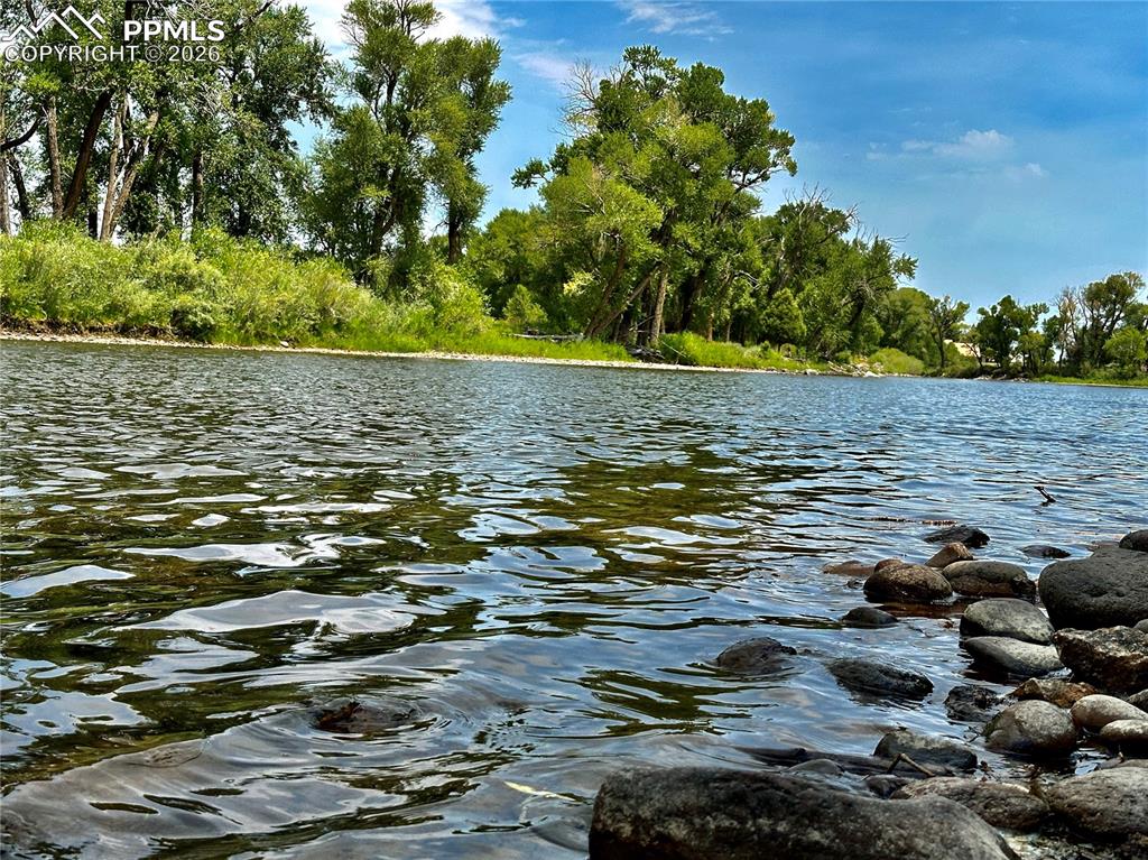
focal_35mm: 48
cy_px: 430
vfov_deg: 30.2
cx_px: 574
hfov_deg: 39.7
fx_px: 1591
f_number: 1.78
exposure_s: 1/3058
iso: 64
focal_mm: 6.86
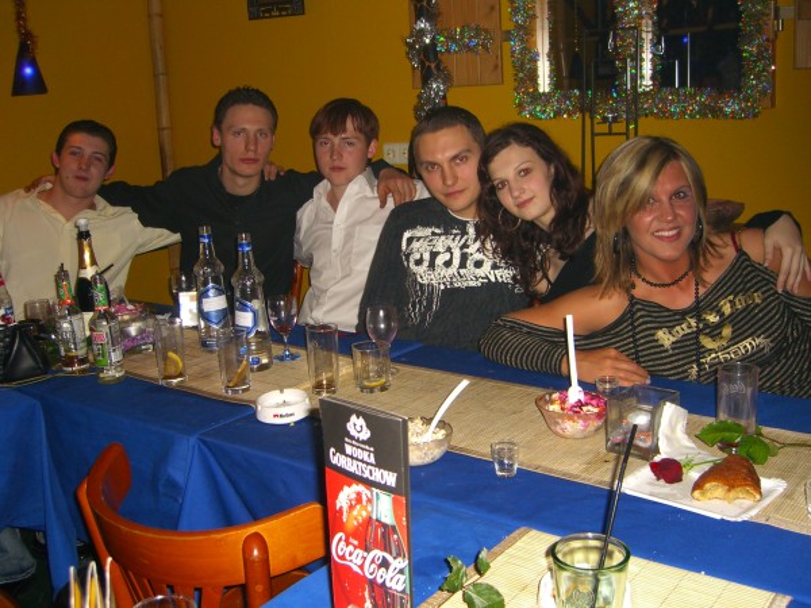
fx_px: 890
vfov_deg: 37.7
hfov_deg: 49.0
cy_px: 304
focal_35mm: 38
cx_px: 406
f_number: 2.8
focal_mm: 7.9
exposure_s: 1/60
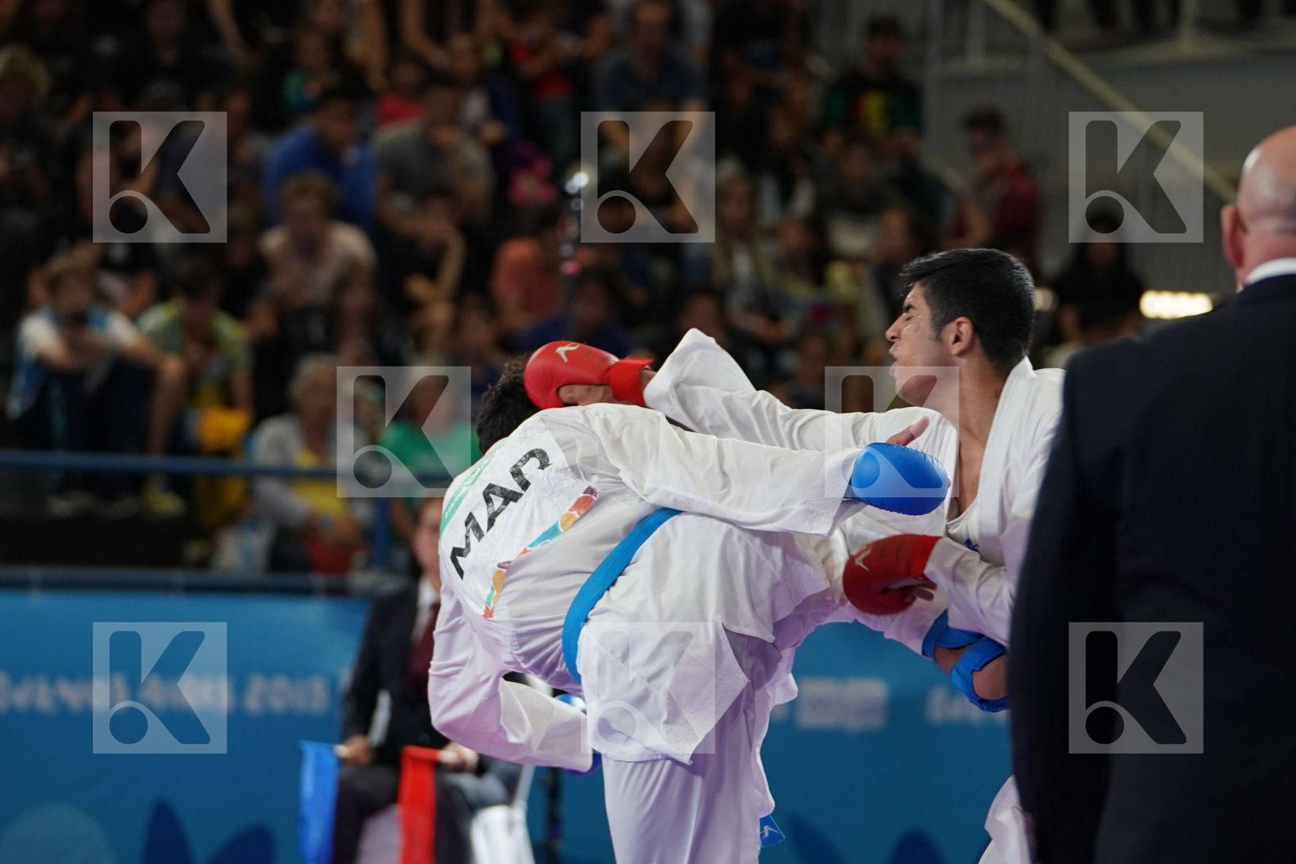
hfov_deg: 10.7
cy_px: 432
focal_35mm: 193
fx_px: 6947
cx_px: 648
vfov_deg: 7.1
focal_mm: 129
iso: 1250
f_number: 2.8
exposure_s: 1/1000
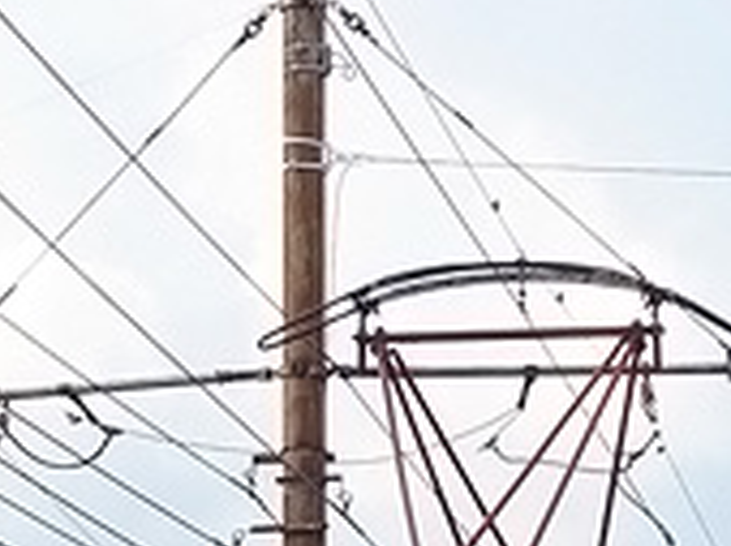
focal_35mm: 224
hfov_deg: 8.8
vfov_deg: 6.5
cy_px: 757
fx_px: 4724
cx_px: -95
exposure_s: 1/500
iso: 125
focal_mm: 12.32
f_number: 4.5
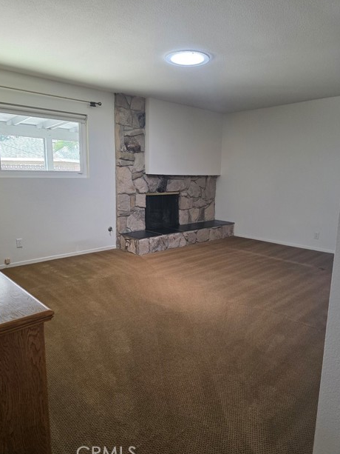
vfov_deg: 71.6
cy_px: 227
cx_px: 169
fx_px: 314
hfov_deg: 56.8
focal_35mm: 24
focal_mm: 6.3
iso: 200
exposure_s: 1/120
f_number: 1.7
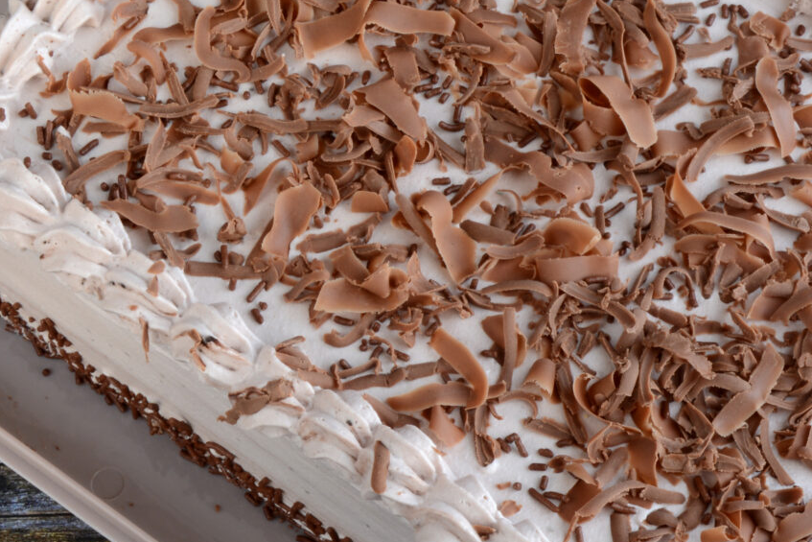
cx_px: 429
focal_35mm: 136
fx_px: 3068
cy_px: 349
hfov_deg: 15.1
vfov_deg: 10.1
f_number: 22
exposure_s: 3
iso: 100
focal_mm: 40
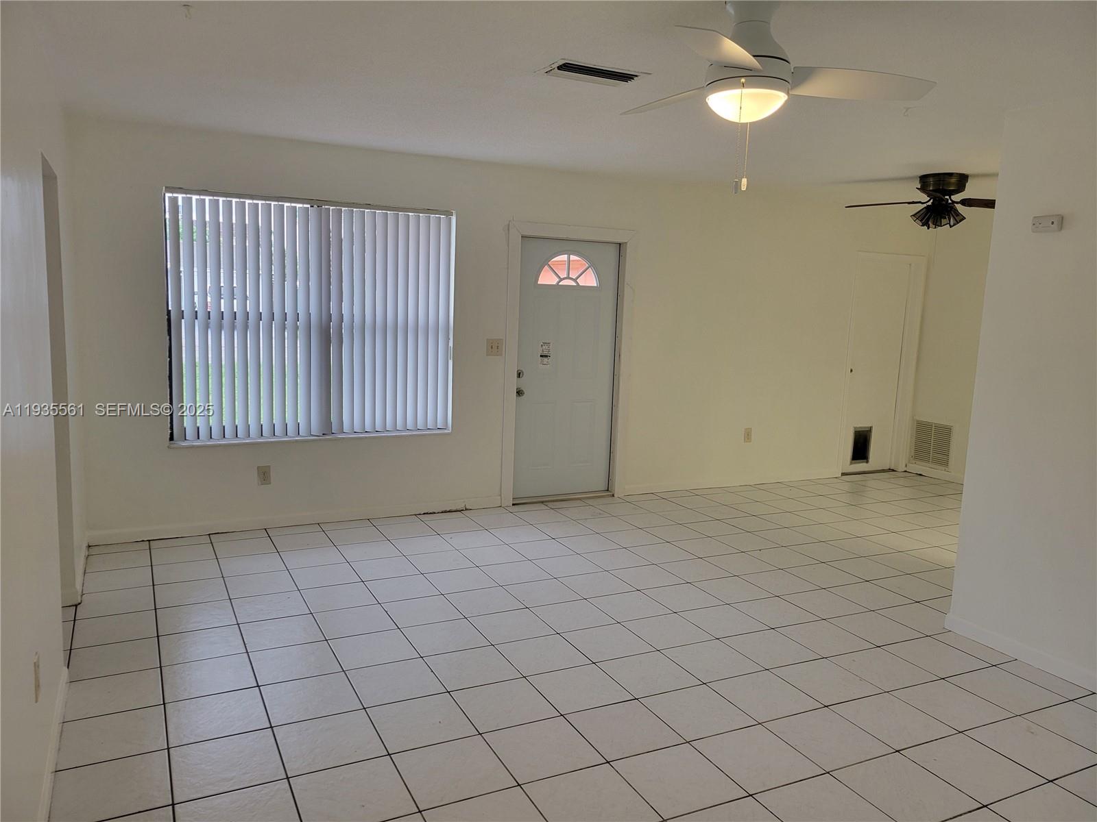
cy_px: 411
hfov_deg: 67.3
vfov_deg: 53.1
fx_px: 824
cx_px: 548
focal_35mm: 26
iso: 125
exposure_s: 1/120
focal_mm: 5.4
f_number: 1.8
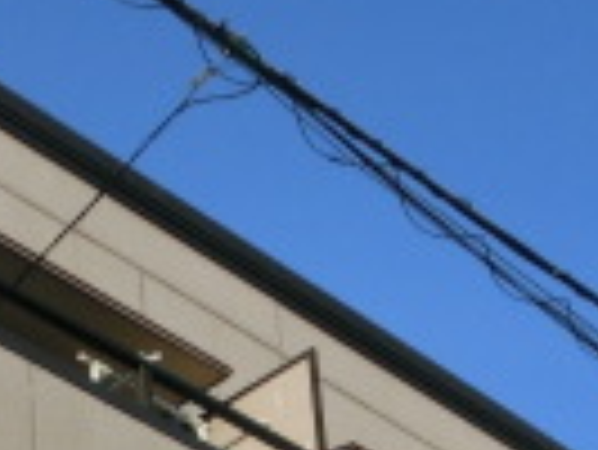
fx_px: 2334
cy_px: 904
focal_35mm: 135
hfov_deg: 14.4
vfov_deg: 10.2
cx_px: 4
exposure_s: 1/125
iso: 80
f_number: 8.8
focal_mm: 5
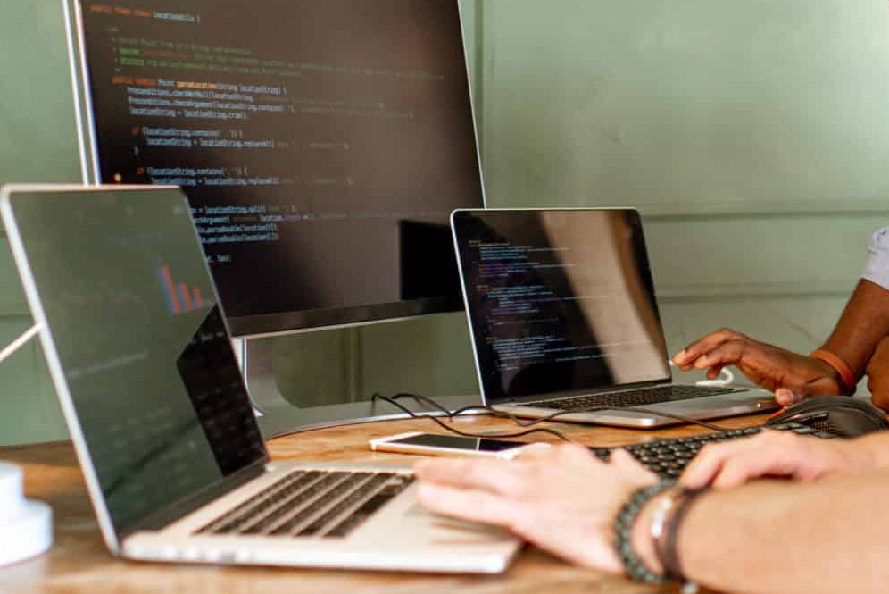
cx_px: 615
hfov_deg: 27.8
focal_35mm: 72
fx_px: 1779
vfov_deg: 18.8
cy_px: 156
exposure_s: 1/160
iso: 400
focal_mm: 35
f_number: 2.2
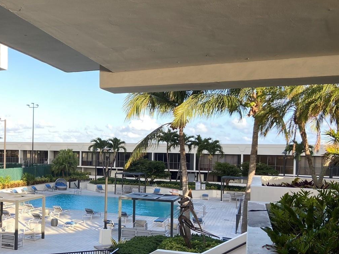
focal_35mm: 41
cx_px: 82
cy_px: 161
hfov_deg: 44.2
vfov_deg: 34.9
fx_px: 401
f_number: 1.8
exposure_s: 1/243
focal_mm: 4.25
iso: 32
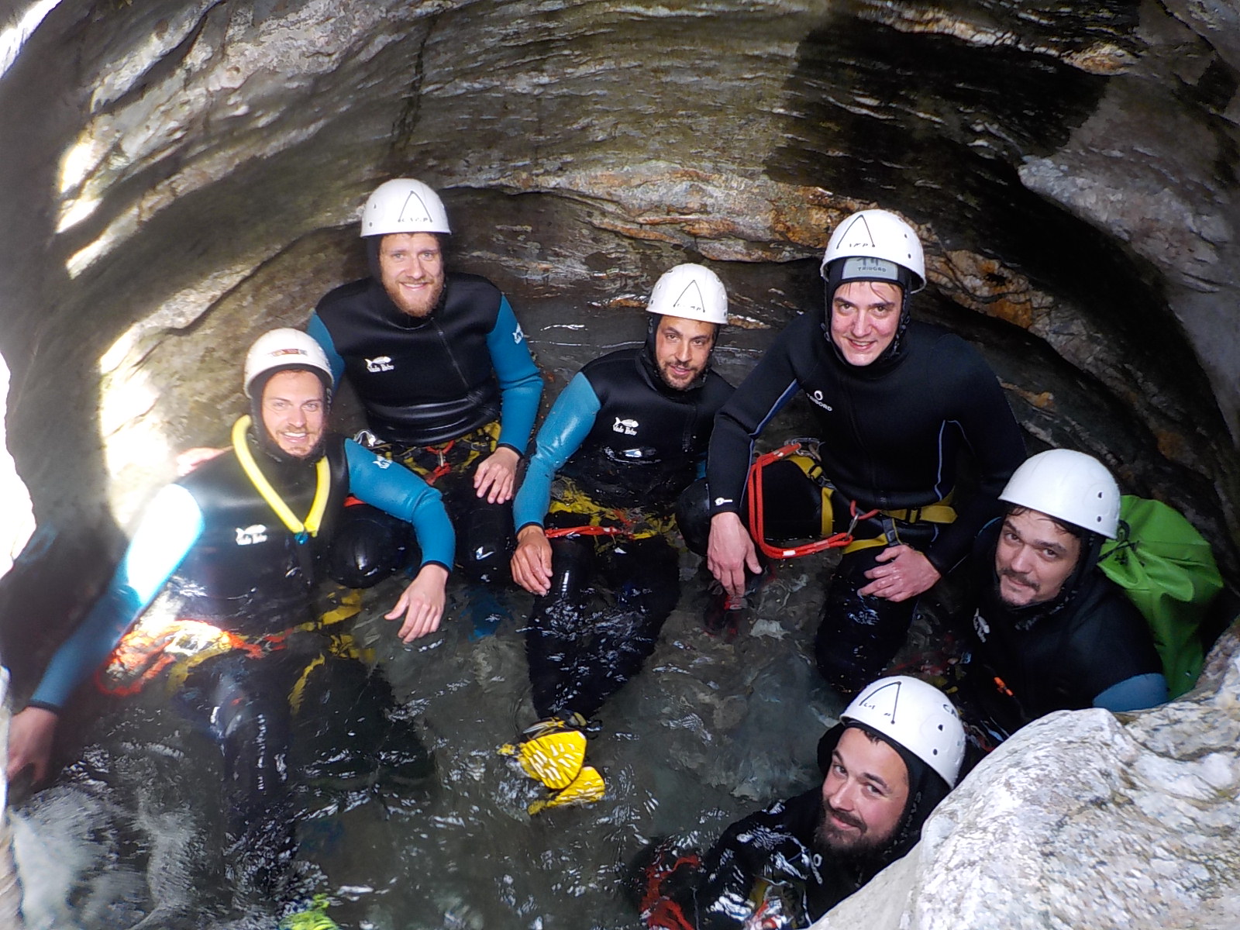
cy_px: 465
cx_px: 620
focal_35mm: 30
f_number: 3.3
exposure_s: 1/40
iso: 125
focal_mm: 4.1
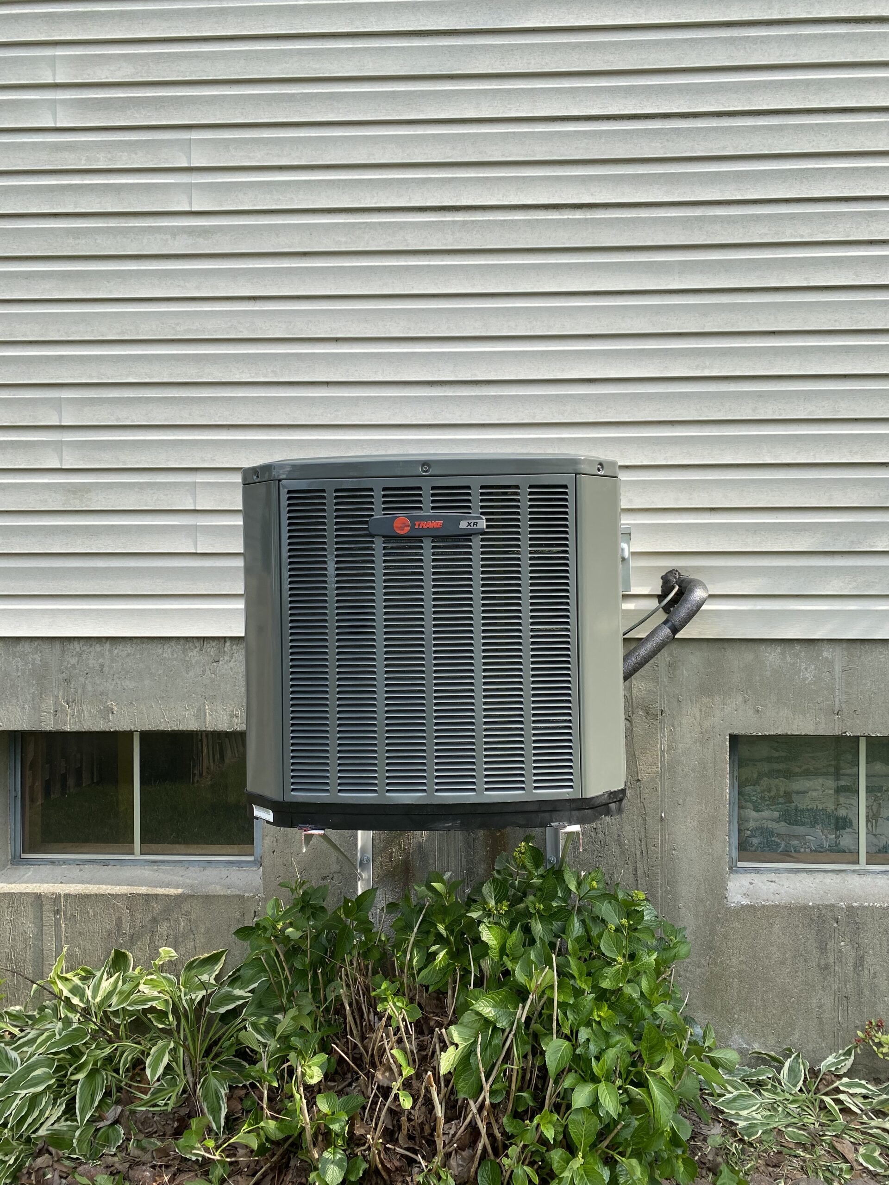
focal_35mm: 26
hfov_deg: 53.1
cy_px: 592
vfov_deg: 67.3
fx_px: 890
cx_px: 444
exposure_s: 1/942
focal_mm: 4.25
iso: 32
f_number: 1.8
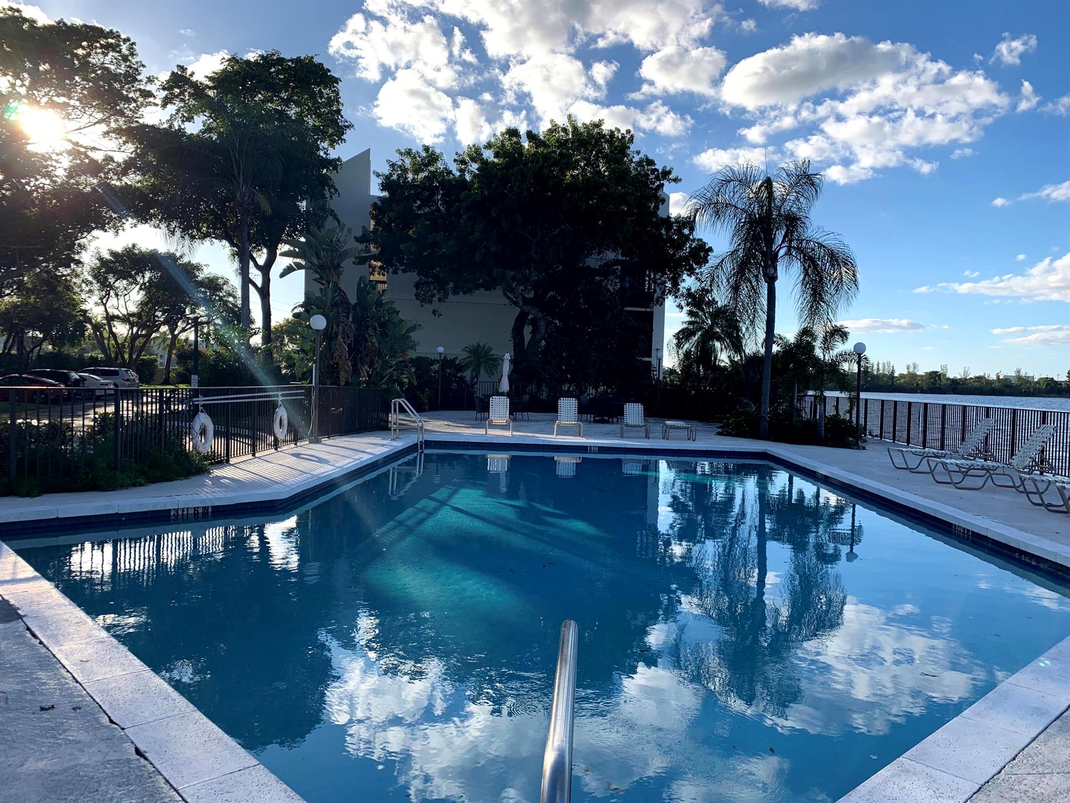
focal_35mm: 26
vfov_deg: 53.1
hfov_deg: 67.3
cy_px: 402
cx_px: 535
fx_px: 804
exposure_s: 1/1661
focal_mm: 4.25
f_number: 1.8
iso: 25
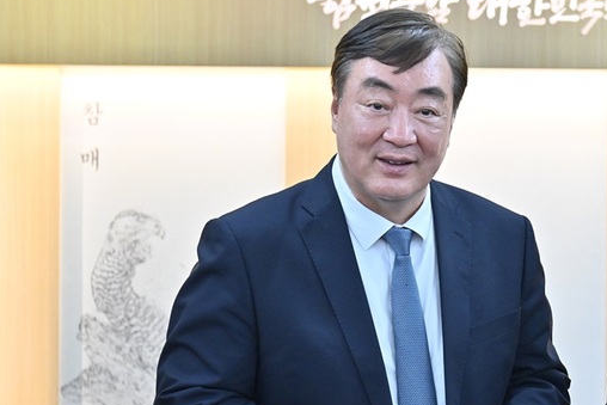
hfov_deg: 16.3
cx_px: 535
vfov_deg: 11.1
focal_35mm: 124
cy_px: 254
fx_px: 2091
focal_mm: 70
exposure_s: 1/250
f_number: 4.5
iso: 2500
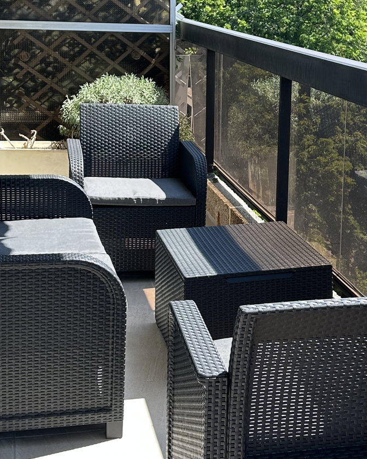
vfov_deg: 29.0
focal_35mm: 65
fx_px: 883
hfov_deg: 23.4
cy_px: 162
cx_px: 246
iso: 50
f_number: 1.5
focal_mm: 5.7
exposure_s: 1/509
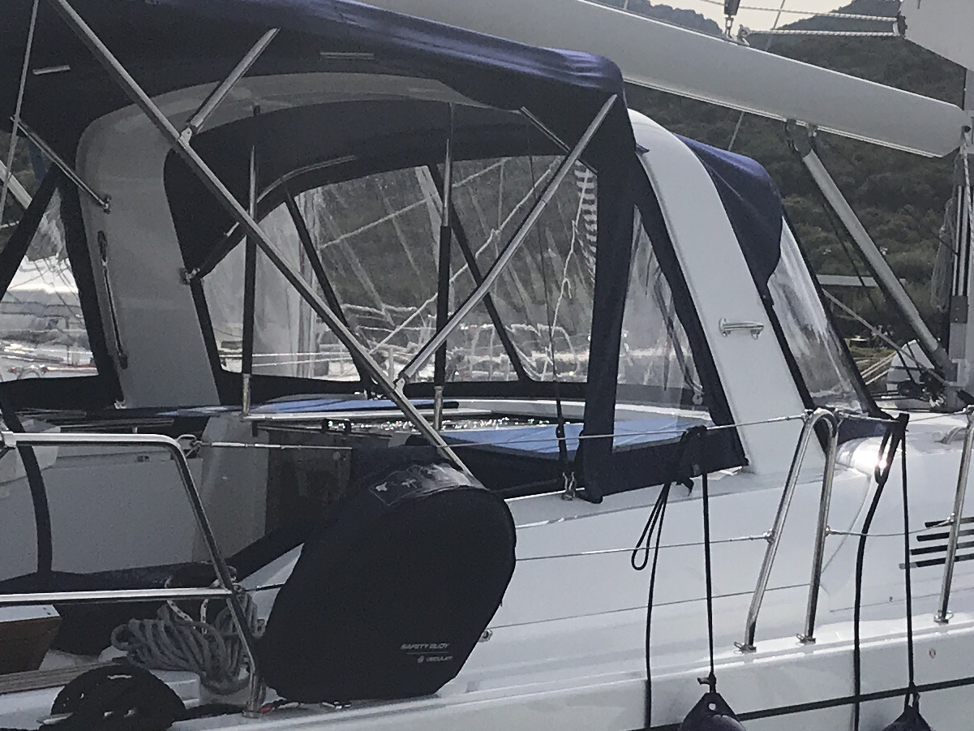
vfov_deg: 15.7
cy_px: 522
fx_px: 2645
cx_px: 484
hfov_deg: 20.9
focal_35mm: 94
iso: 20
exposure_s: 1/6410
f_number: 1.8
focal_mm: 3.99
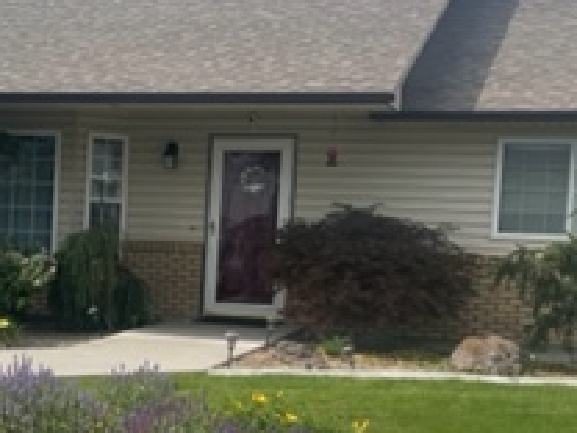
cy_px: 303
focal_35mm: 80
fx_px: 1333
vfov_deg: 18.4
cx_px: 61
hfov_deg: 23.8
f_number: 1.6
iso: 32
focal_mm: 5.1
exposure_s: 1/3559
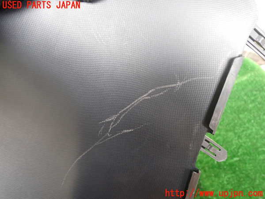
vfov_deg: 46.8
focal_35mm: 30
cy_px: 100
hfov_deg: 60.0
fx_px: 230
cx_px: 132
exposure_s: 1/30
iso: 320
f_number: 2.3
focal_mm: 5.4
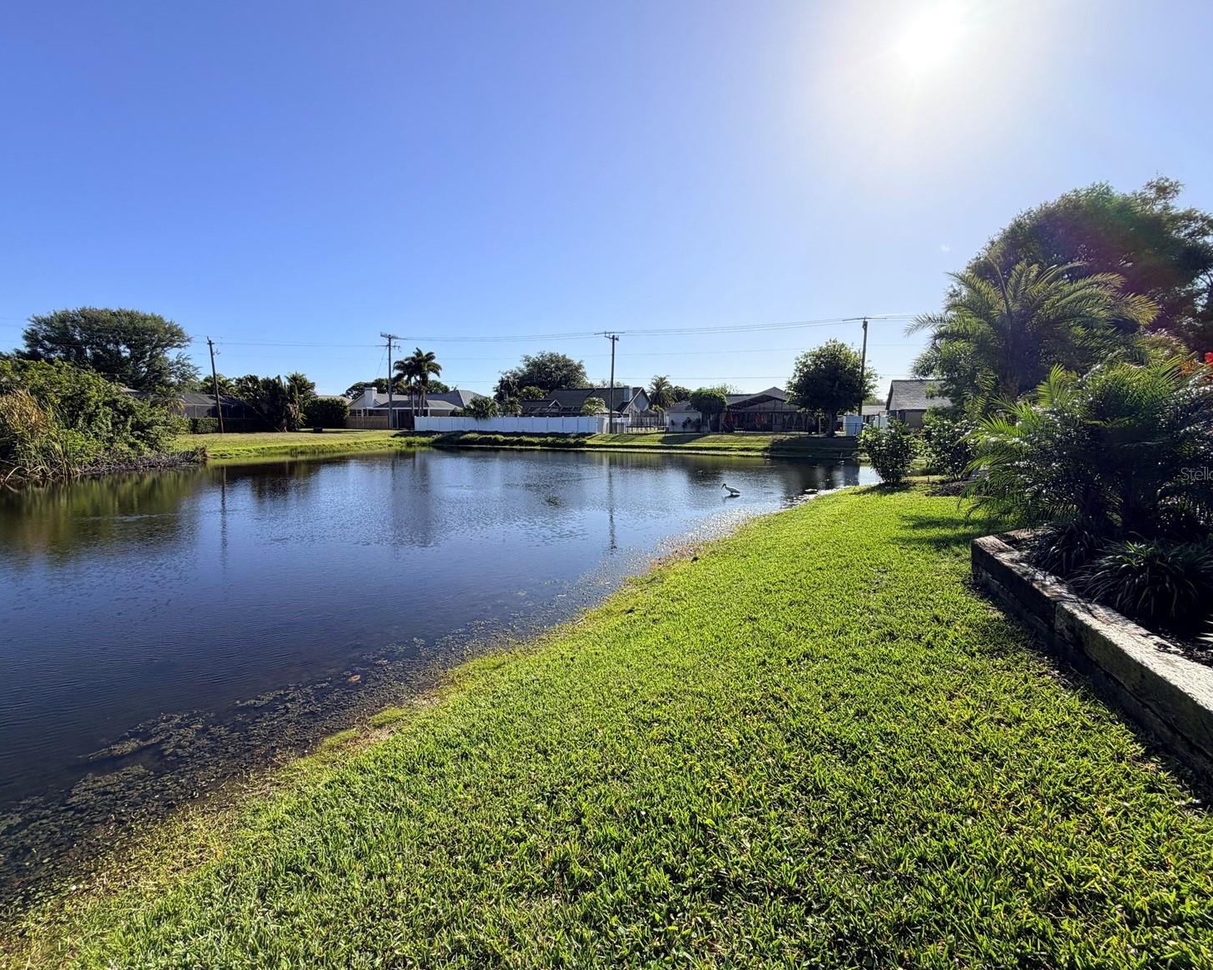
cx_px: 593
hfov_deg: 96.8
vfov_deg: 84.0
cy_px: 473
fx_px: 538
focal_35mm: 15
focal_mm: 2.22
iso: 25
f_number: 2.2
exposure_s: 1/928
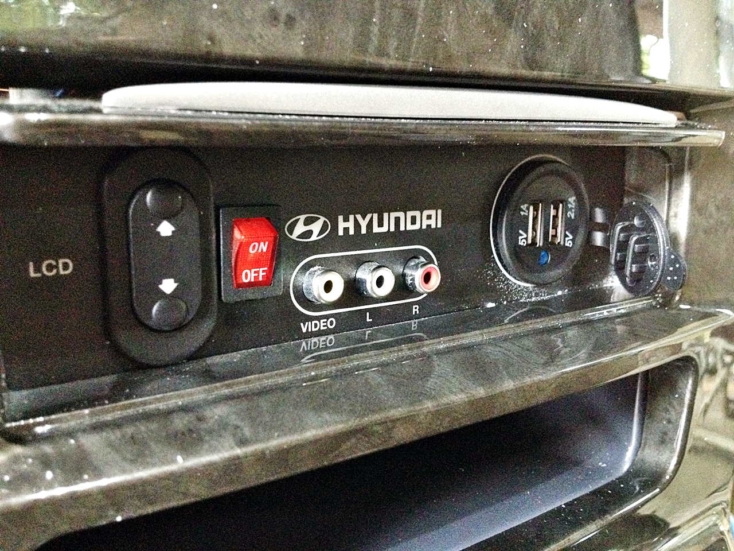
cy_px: 276
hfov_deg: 52.6
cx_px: 367
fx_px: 742
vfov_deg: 40.7
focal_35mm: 35
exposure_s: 1/15
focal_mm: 4.28
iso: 800
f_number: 2.4
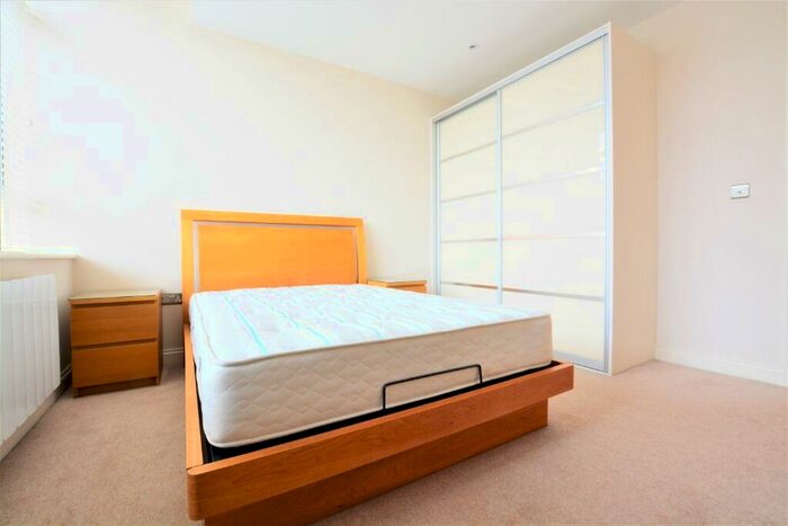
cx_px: 394
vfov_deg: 77.4
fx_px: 328
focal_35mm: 15
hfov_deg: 100.4
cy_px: 263
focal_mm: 10
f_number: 11
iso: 800
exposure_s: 1/15
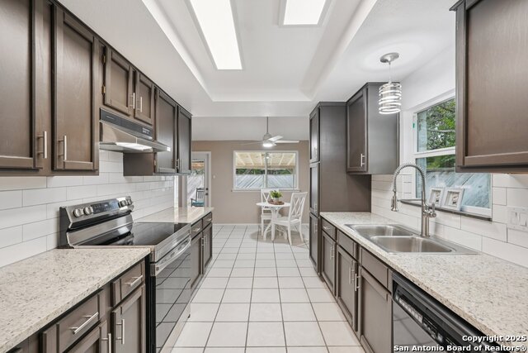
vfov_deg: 73.8
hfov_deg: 96.7
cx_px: 264
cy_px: 176
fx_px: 235
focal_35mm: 16
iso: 400
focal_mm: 16
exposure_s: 1/25
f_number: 8
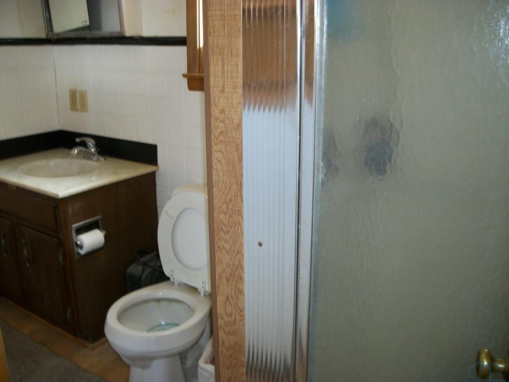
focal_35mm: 32
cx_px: 254
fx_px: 471
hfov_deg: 56.8
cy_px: 191
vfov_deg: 44.2
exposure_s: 1/30
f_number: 2.9
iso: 160
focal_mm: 5.7
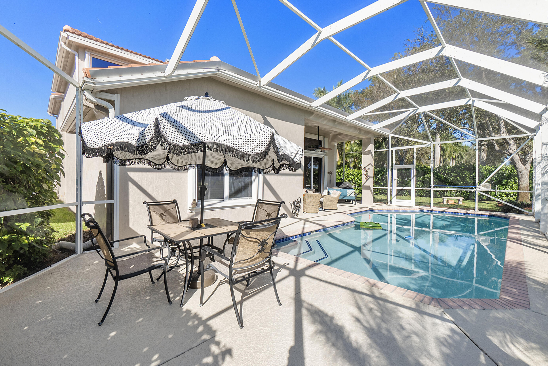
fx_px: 228
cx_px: 274
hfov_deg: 100.4
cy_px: 183
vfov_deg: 77.4
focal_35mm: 15
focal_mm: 10
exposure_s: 1/200
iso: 160
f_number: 11
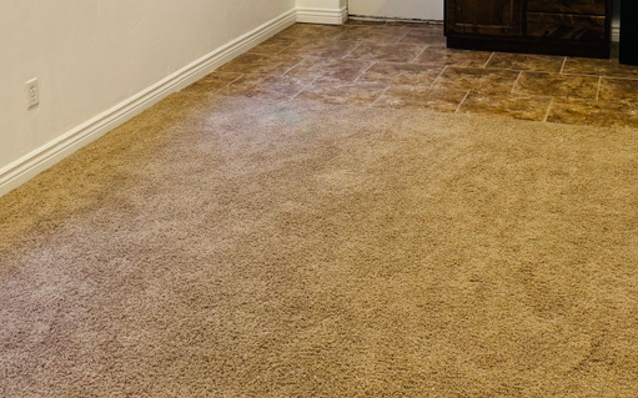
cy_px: -36
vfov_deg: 23.8
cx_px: 395
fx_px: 886
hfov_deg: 39.3
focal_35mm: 51
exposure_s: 1/60
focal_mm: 6.76
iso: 160
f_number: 1.78
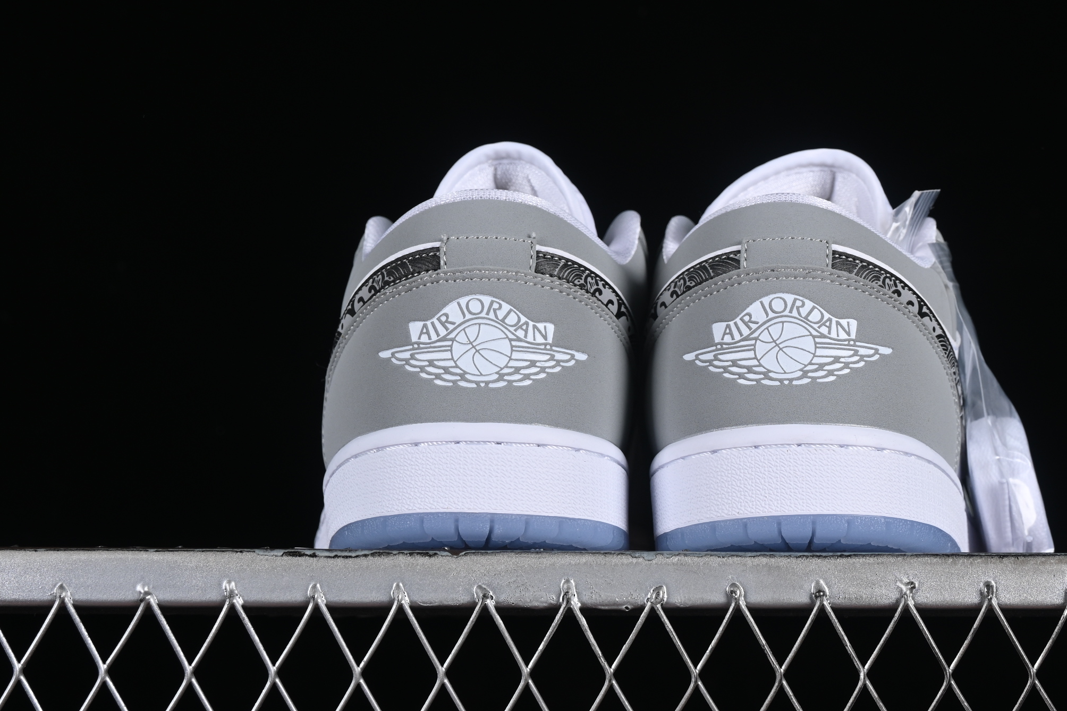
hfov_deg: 19.6
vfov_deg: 13.1
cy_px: 248
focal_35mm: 104
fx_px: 3082
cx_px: 671
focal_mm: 50
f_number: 8
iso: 160
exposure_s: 1/80
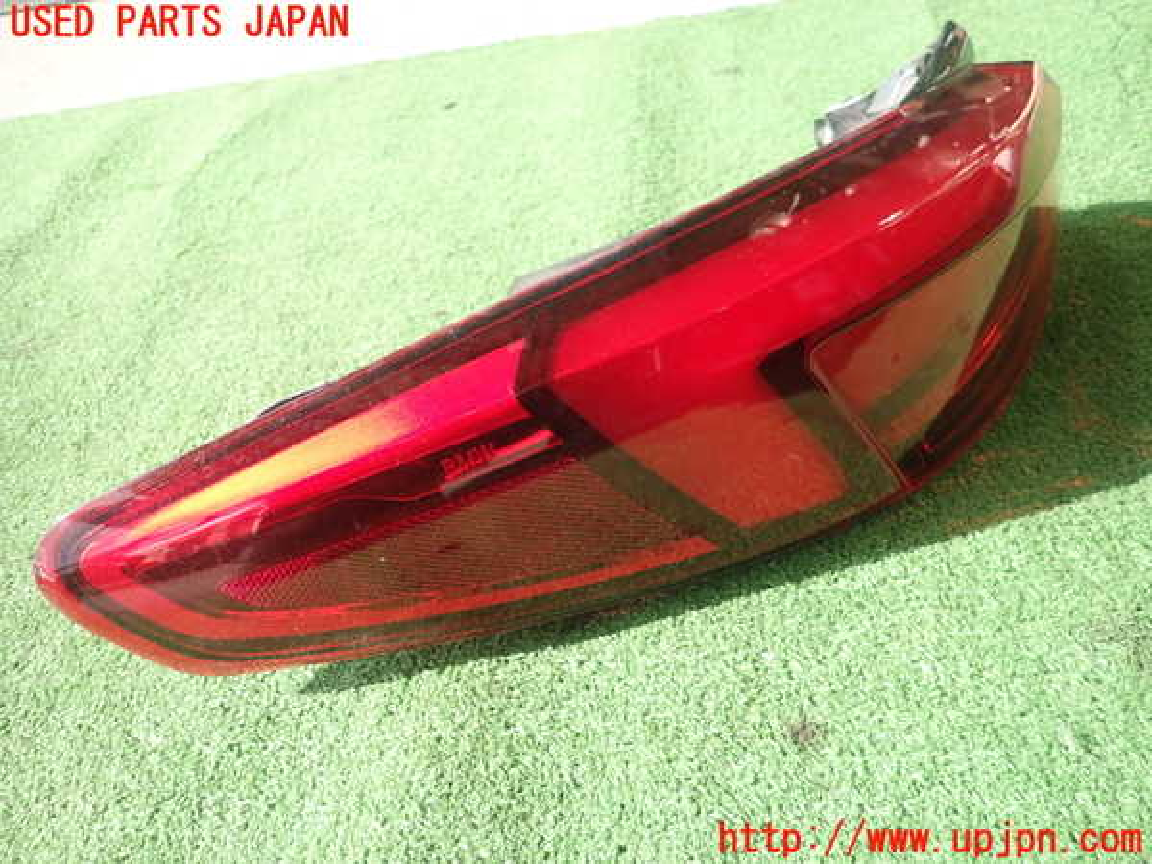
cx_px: 576
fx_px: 832
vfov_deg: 54.9
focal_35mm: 25
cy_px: 432
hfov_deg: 69.4
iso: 100
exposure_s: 1/100
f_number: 2
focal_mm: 4.5
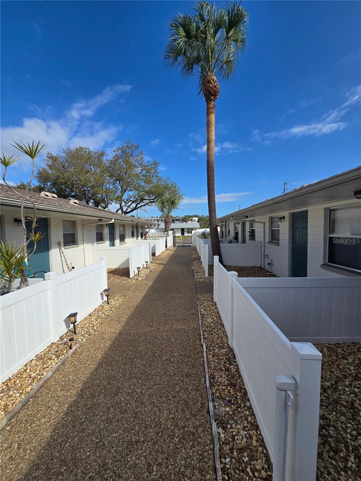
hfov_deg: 89.9
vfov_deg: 106.2
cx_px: 180
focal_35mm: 13
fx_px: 181
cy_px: 240
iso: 50
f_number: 2.2
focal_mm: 2.2
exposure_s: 1/2544
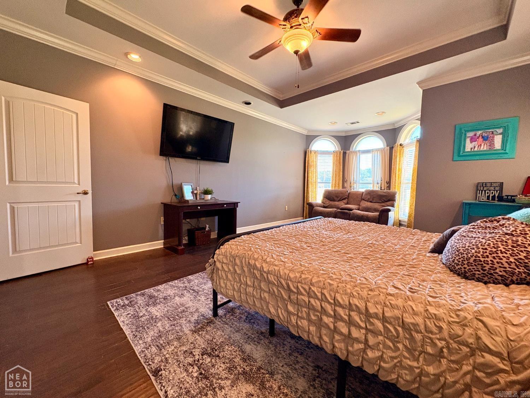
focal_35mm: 14
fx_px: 214
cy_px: 199
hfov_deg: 102.1
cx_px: 265
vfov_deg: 85.7
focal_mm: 2.22
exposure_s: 1/60
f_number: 2.2
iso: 250
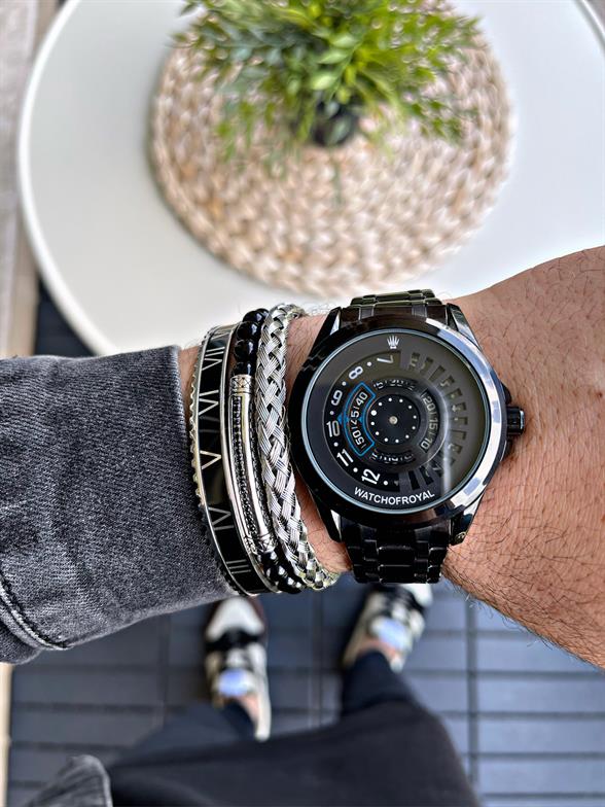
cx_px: 302
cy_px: 404
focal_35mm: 26
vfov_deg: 67.3
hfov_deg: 53.1
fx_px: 606
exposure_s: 1/314
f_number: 1.6
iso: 32
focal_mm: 5.1
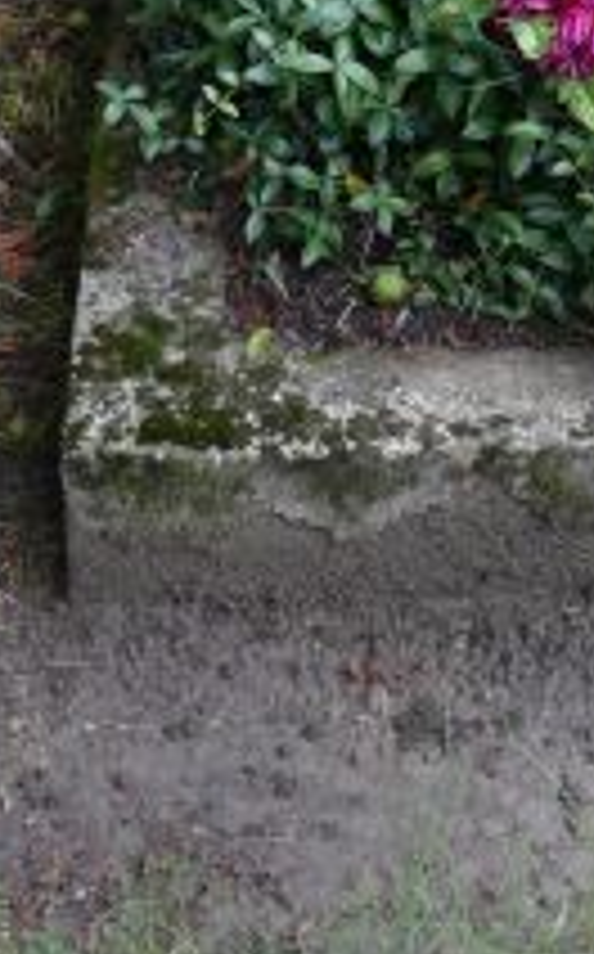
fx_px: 2182
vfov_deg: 23.9
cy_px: 63
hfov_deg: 15.0
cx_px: 684
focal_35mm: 84
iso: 100
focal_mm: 7.4
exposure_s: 1/60
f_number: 2.8
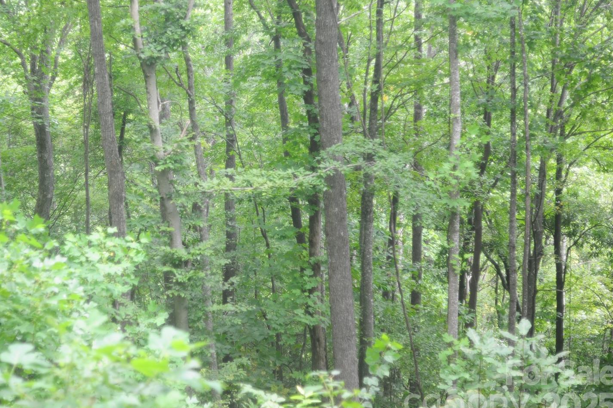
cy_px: 148
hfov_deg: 7.2
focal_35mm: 288
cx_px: 206
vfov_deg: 4.8
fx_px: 4900
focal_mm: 200
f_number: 4.5
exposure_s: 1/125
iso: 200
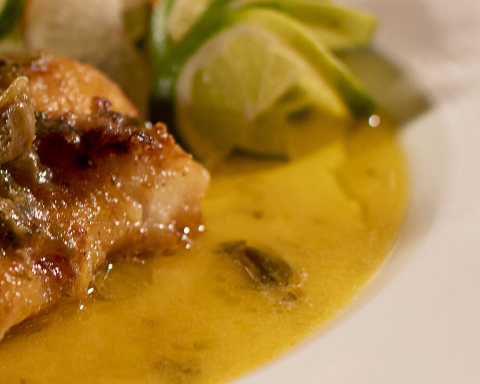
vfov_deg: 11.3
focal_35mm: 136
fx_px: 1932
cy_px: 161
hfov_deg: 13.9
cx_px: -51
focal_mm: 35
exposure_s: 1/60
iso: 320
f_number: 2.8
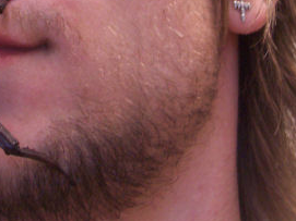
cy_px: -110
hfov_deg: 18.3
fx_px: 915
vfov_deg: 13.1
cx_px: 102
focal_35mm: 107
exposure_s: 1/29.7
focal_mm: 7
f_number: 2.9
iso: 160
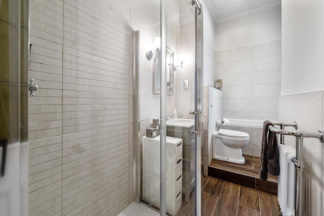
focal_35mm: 14
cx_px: 162
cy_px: 108
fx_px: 126
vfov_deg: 81.2
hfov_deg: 104.2
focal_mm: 14
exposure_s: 1/6
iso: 640
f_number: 8
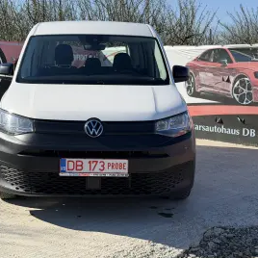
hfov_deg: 29.9
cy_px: 129
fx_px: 481
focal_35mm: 57
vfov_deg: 30.0
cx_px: 93
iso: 64
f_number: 1.78
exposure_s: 1/4098
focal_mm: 6.76
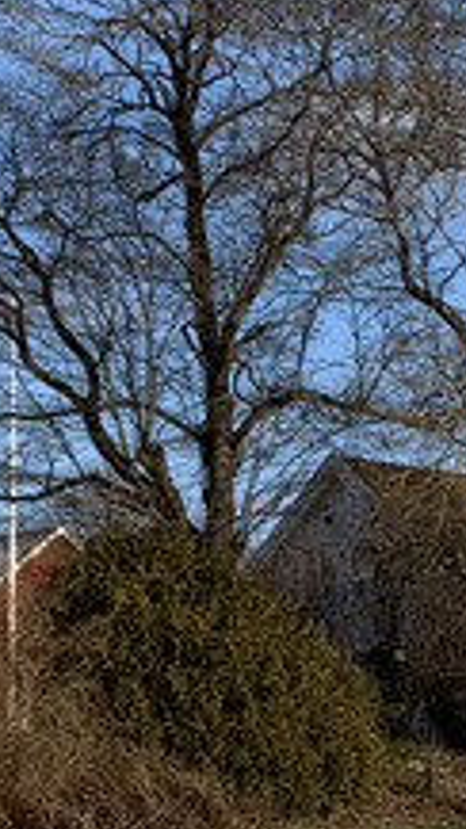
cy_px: 466
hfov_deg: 10.9
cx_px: 311
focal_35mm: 111
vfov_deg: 19.3
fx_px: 2439
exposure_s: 1/1748
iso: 25
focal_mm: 4.25
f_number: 1.8
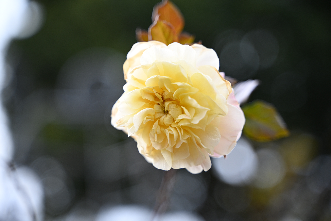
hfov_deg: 27.0
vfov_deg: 18.2
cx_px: 166
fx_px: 690
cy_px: 110
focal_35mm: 75
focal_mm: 75
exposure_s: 1/800
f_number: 2.8
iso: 200
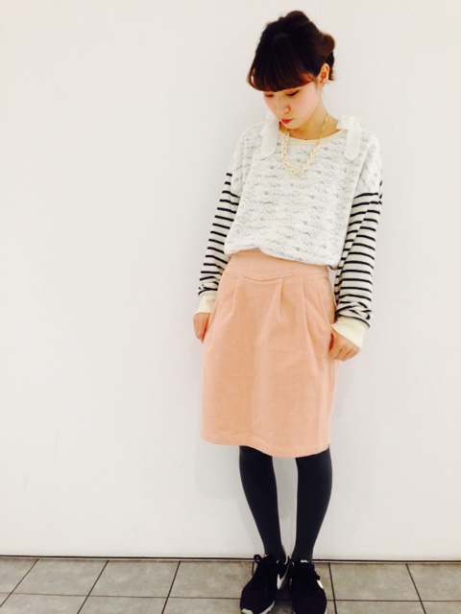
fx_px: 586
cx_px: 230
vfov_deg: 55.4
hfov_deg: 42.9
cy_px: 307
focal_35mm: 33
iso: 125
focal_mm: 4.12
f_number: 2.4
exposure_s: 1/20
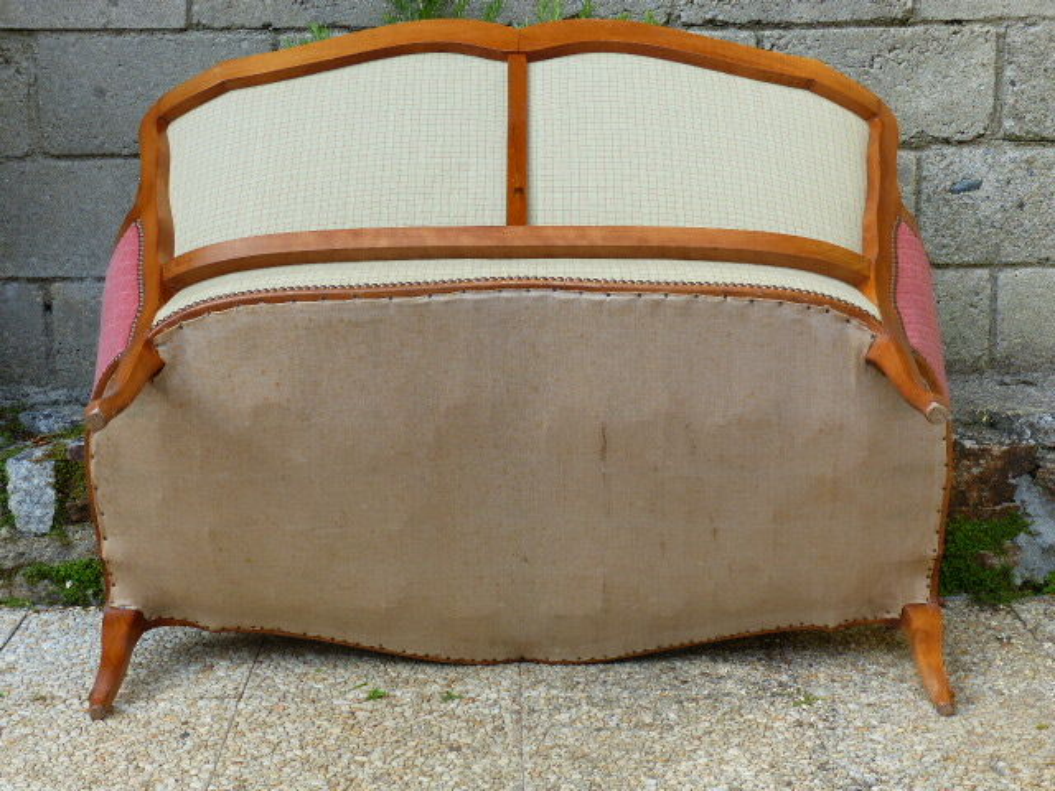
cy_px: 396
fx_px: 1798
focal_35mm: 59
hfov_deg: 32.7
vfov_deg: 24.8
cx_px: 528
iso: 100
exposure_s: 1/250
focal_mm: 10.5
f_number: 4
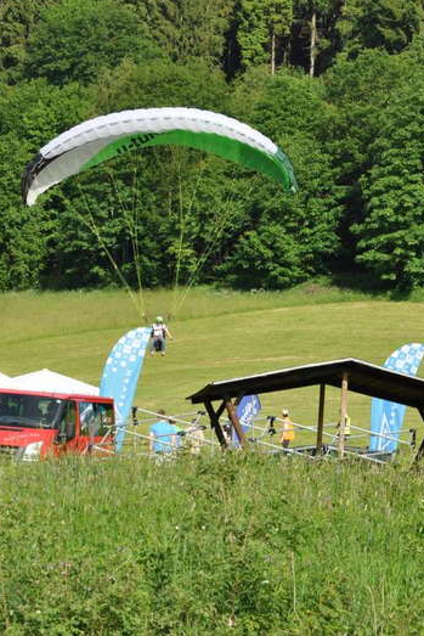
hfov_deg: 7.1
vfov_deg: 10.7
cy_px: 317
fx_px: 3403
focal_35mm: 193
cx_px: 152
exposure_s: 1/320
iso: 200
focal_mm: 85
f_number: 9
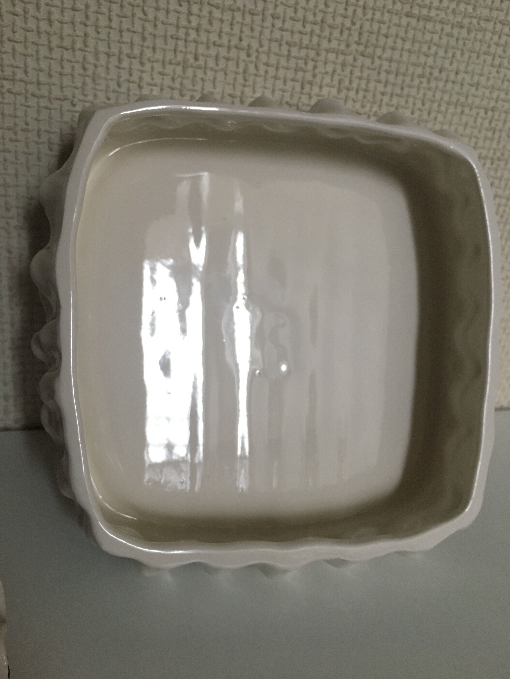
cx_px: 255
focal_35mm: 29
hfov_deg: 48.2
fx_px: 570
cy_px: 340
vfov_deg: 61.7
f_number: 2.2
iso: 200
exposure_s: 1/33
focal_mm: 4.15
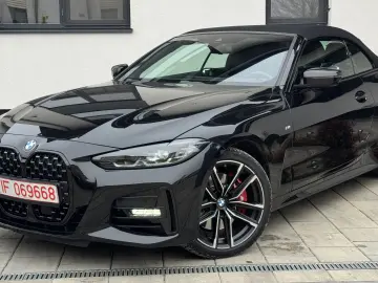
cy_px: 142
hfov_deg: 39.7
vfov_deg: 30.3
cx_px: 189
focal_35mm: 48
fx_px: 524
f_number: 1.78
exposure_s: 1/544
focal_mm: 6.76
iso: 64
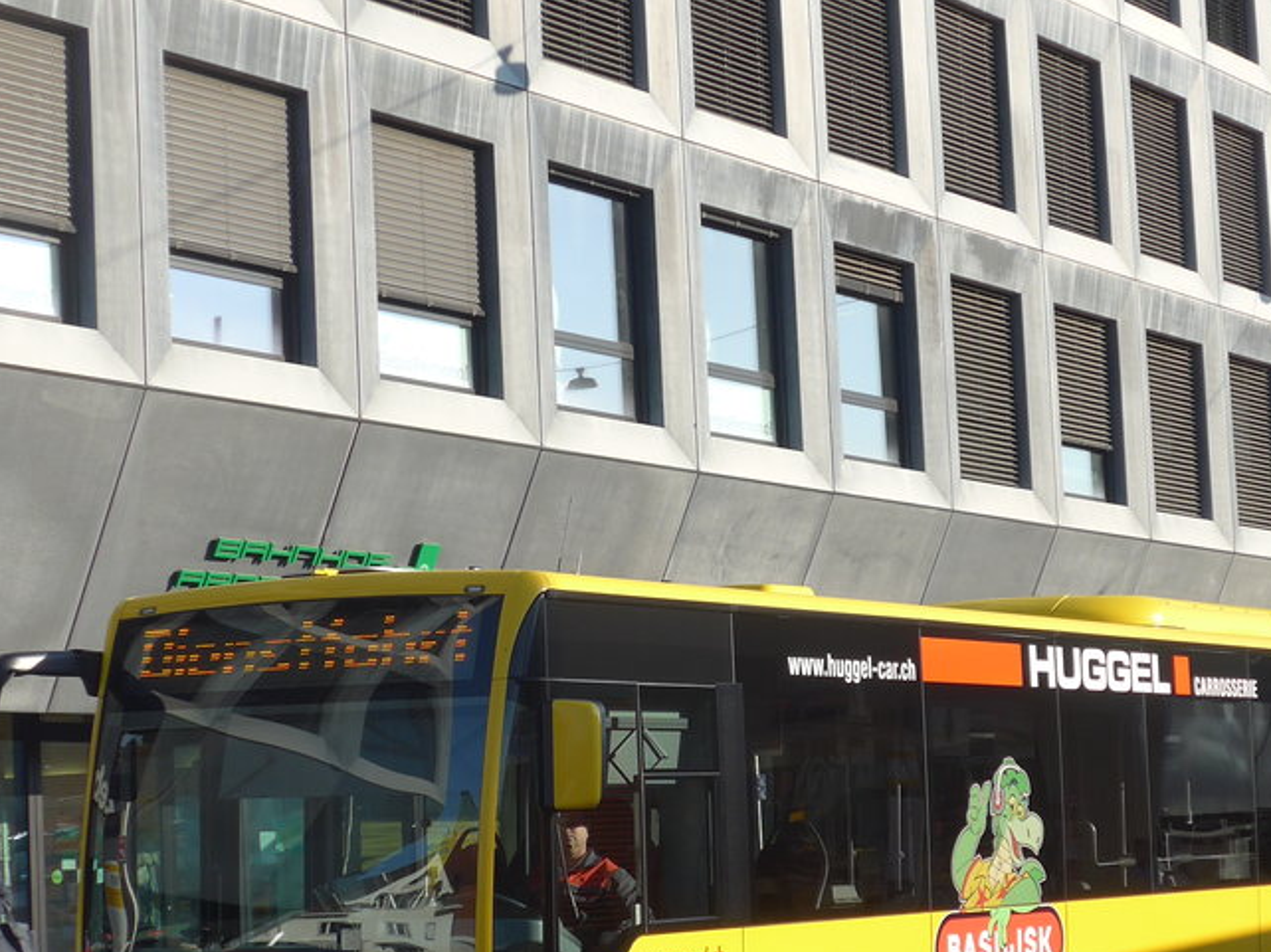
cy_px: 618
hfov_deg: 22.7
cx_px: 808
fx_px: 3156
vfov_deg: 17.1
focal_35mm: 86
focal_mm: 9.5
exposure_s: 1/1000
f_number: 3
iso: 80
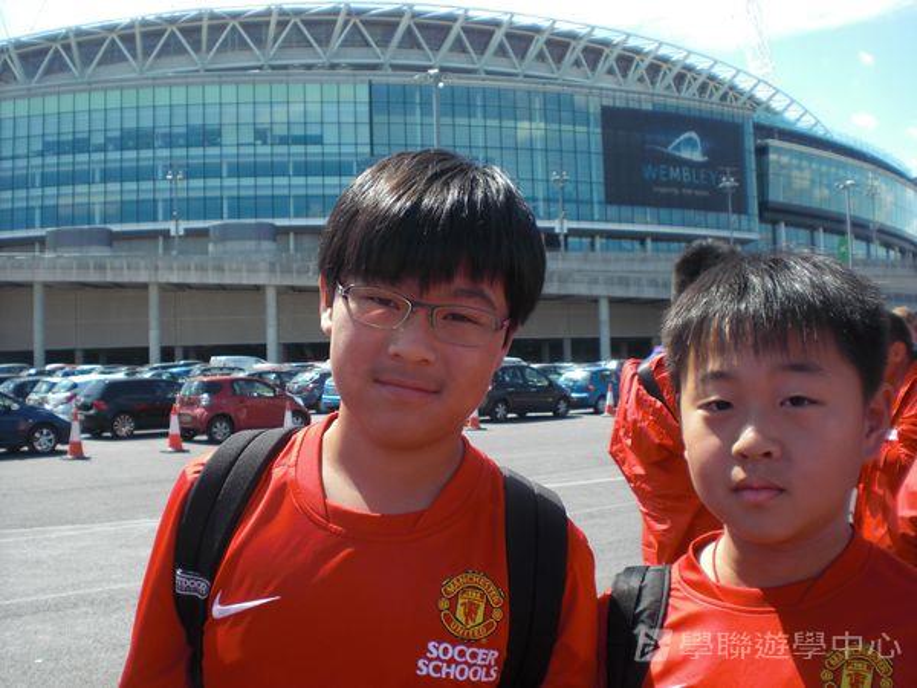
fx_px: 1007
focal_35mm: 38
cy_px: 344
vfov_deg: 37.7
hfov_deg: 49.0
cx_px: 458
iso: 64
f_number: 3.1
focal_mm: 6.3
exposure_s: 1/400
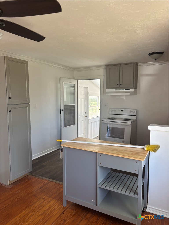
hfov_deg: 53.1
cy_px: 112
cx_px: 84
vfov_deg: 67.3
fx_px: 169
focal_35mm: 26
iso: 125
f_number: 1.6
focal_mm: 5.96
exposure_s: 1/121
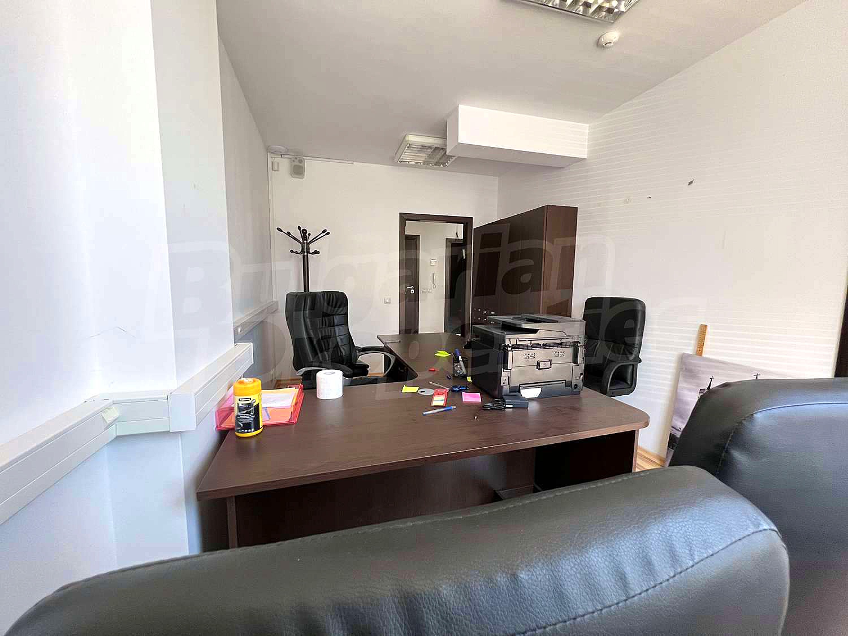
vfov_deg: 89.9
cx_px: 424
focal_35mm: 13
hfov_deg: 106.2
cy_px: 318
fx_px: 318
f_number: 1.8
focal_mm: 1.57
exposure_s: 1/66
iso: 250
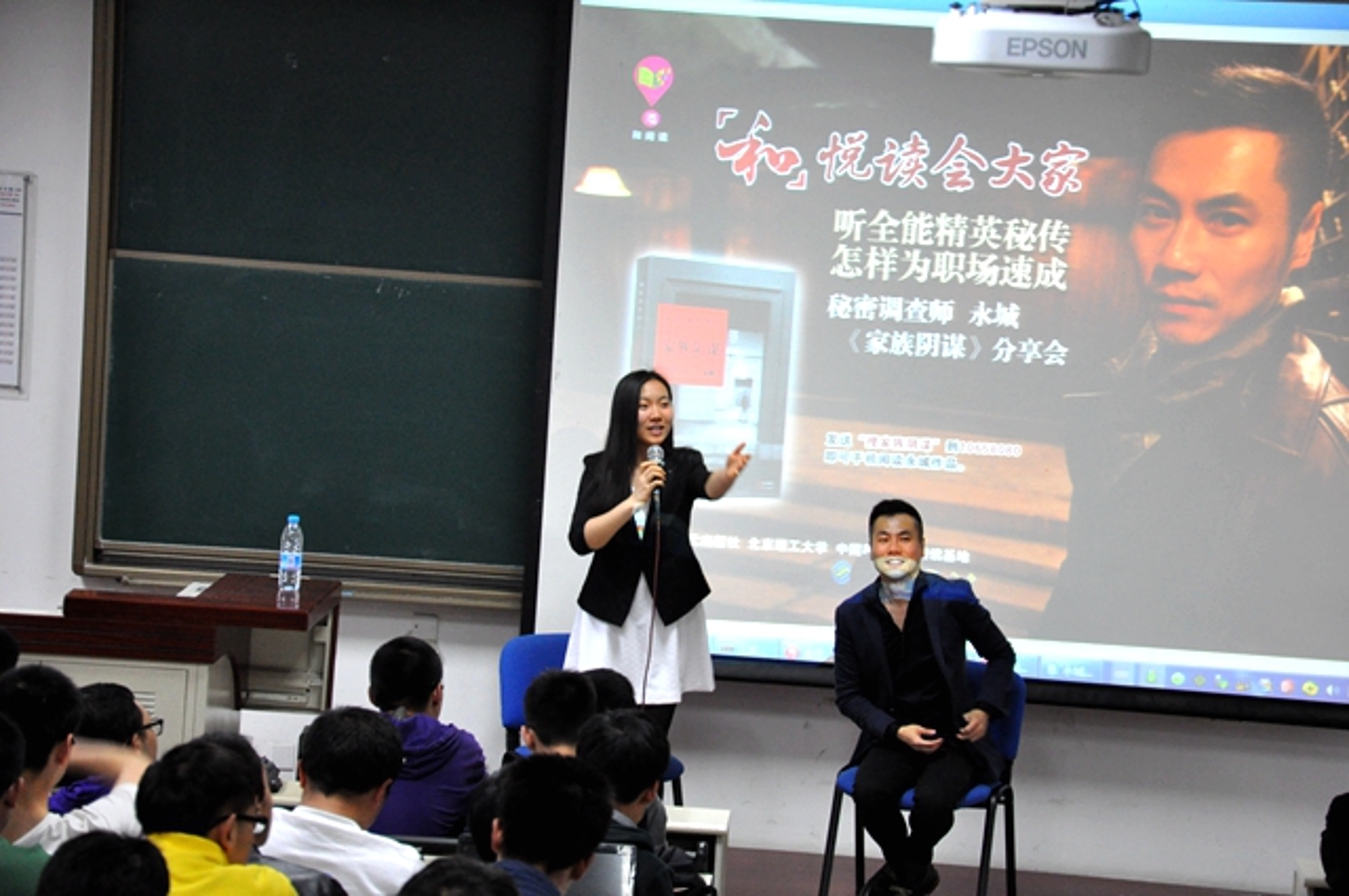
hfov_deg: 16.1
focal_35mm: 128
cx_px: 674
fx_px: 4772
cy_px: 448
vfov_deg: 10.7
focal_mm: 85
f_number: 5.6
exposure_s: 1/40
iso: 1600
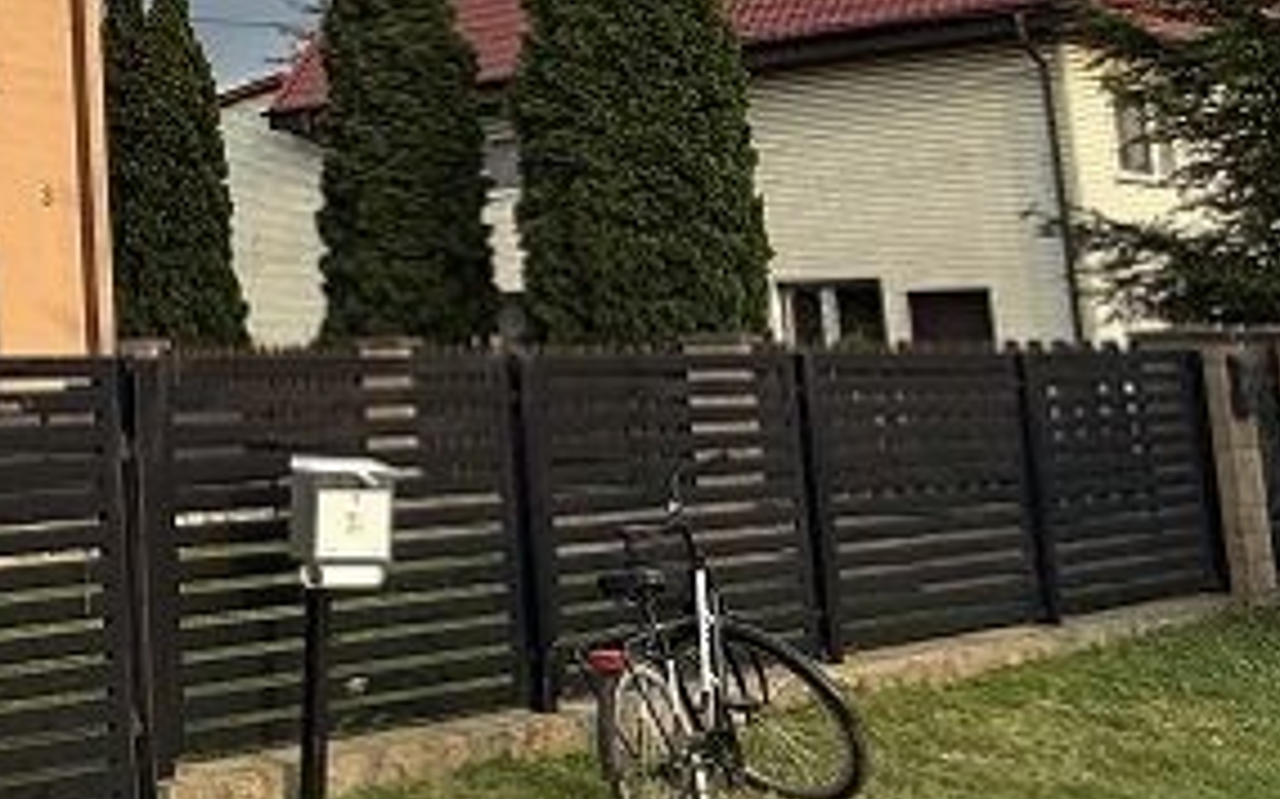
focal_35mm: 52
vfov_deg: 24.2
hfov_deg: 30.4
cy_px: 99
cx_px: -400
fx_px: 1814
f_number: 2.2
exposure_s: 1/841
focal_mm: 2.22
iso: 50
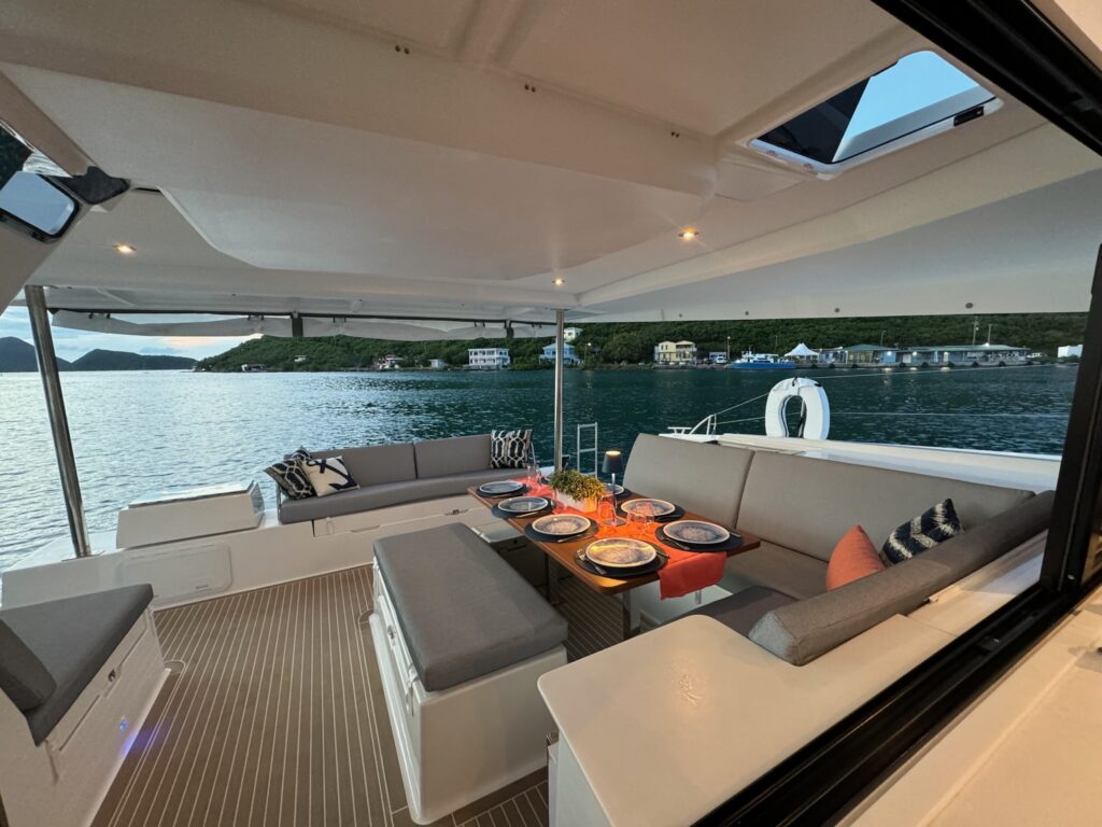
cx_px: 551
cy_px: 414
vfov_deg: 85.7
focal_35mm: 14
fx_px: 446
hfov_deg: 102.1
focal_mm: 2.22
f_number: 2.2
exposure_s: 1/60
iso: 500
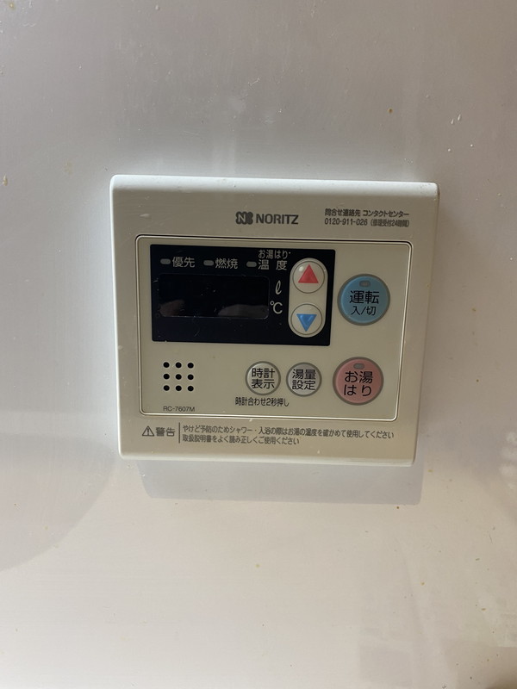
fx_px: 518
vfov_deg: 67.3
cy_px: 344
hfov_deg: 53.1
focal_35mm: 26
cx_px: 258
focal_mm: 4.25
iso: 80
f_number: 1.8
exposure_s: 1/50
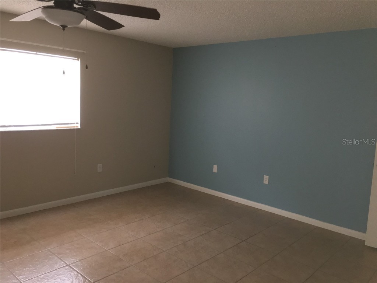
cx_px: 188
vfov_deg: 48.2
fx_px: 316
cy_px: 142
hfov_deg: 61.7
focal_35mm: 29
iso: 160
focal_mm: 4.15
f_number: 2.2
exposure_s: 1/20
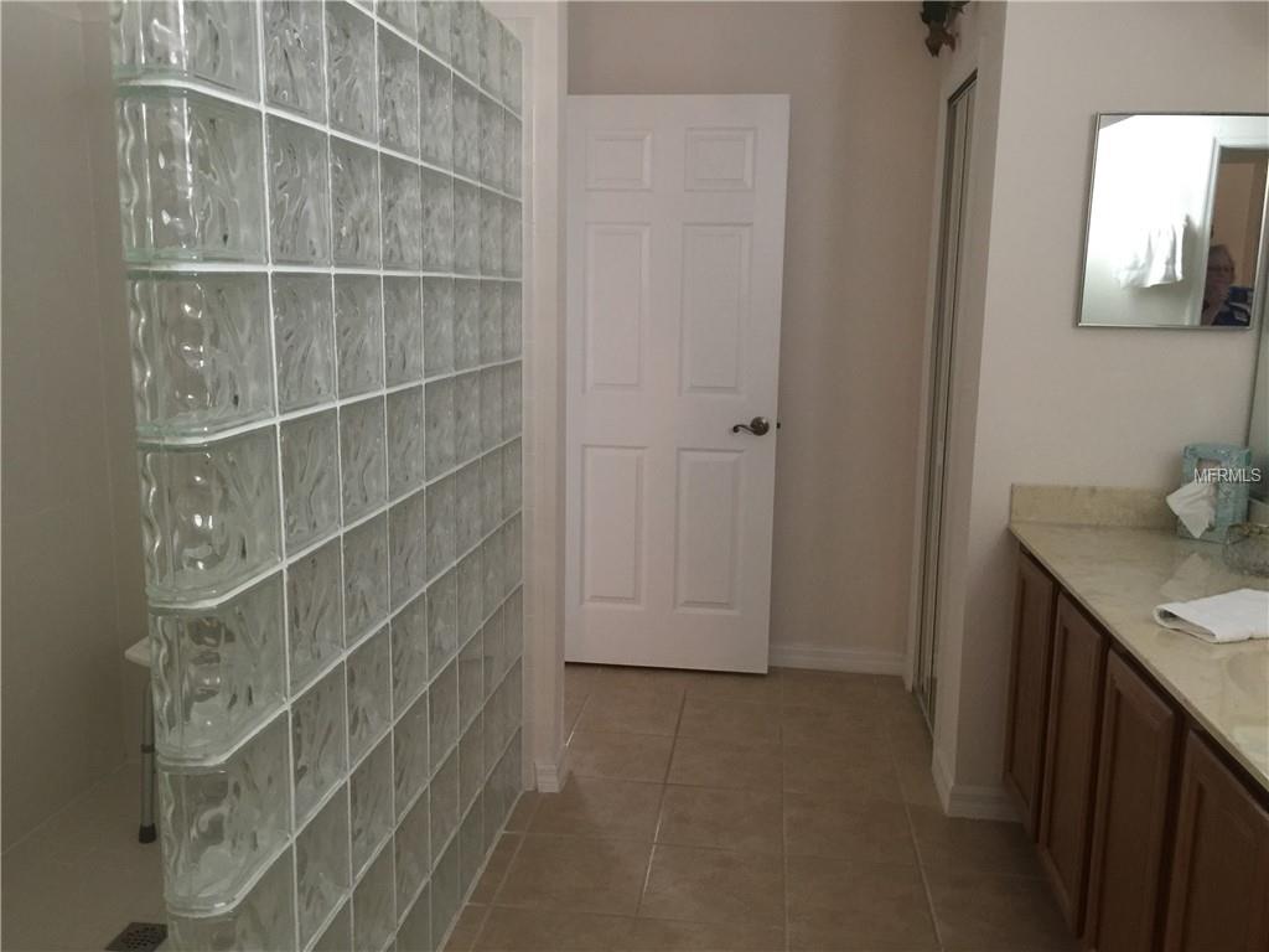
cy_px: 476
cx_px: 634
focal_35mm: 29
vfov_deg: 48.2
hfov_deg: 61.7
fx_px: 1063
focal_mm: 4.15
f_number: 2.2
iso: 125
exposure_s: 1/8
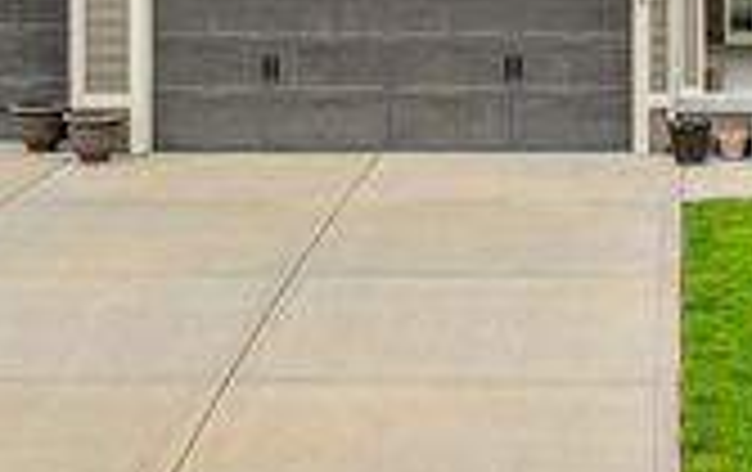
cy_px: -240
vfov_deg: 15.8
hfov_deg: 26.7
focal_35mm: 76
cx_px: 572
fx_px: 1560
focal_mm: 12.29
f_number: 2.8
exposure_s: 1/100
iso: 140
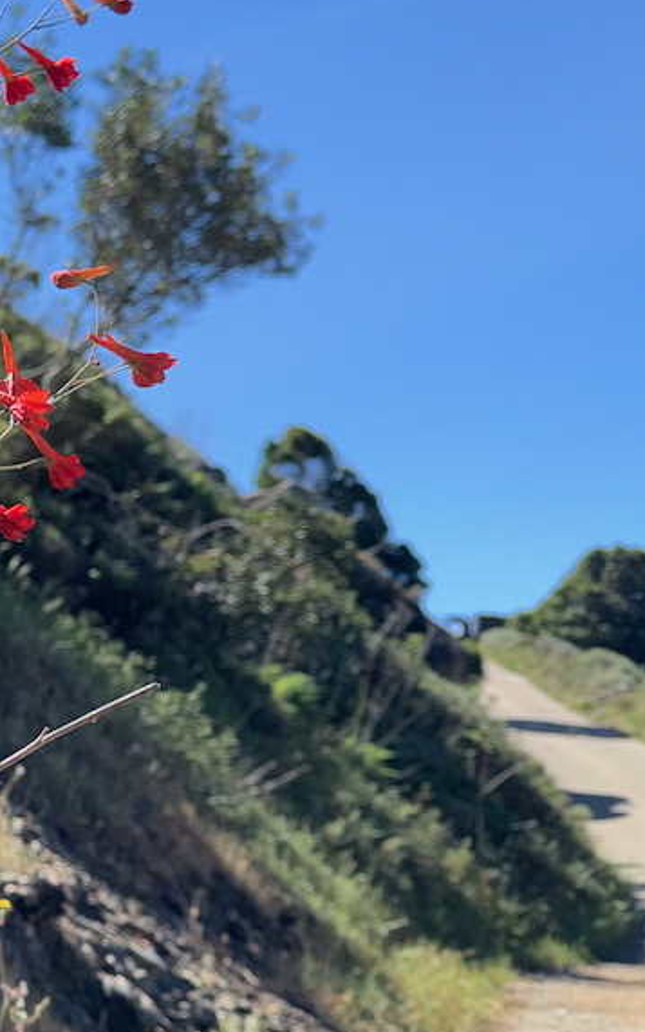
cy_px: 553
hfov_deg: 19.0
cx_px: -407
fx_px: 1603
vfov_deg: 35.7
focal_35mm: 57
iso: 50
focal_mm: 6.76
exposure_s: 1/1855
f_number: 1.78
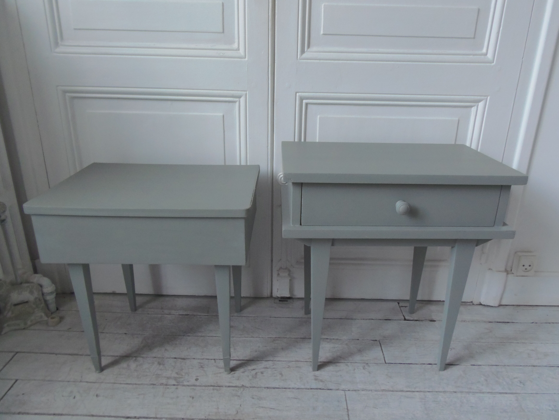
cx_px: 280
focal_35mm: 24
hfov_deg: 71.6
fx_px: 388
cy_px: 210
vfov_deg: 56.8
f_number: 2.9
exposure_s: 1/20
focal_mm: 4.3
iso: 200
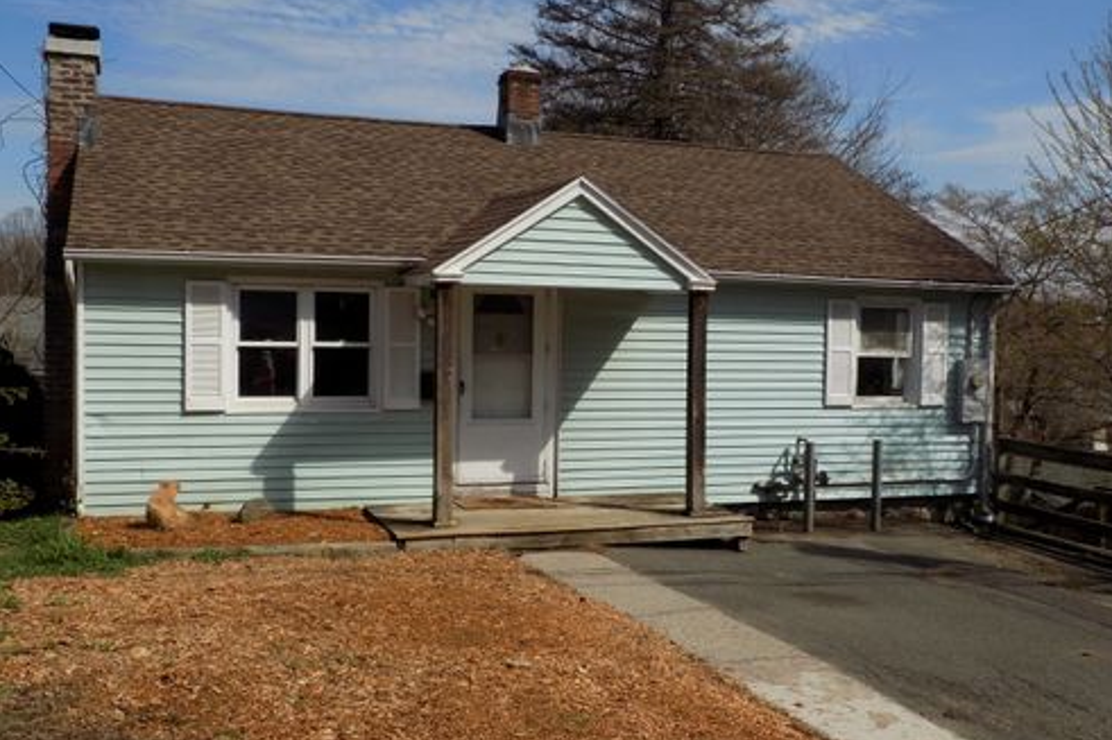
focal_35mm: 36
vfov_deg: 36.8
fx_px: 1112
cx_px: 562
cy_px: 377
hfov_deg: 53.1
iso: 80
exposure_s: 1/1250
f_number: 3.4
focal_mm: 6.1
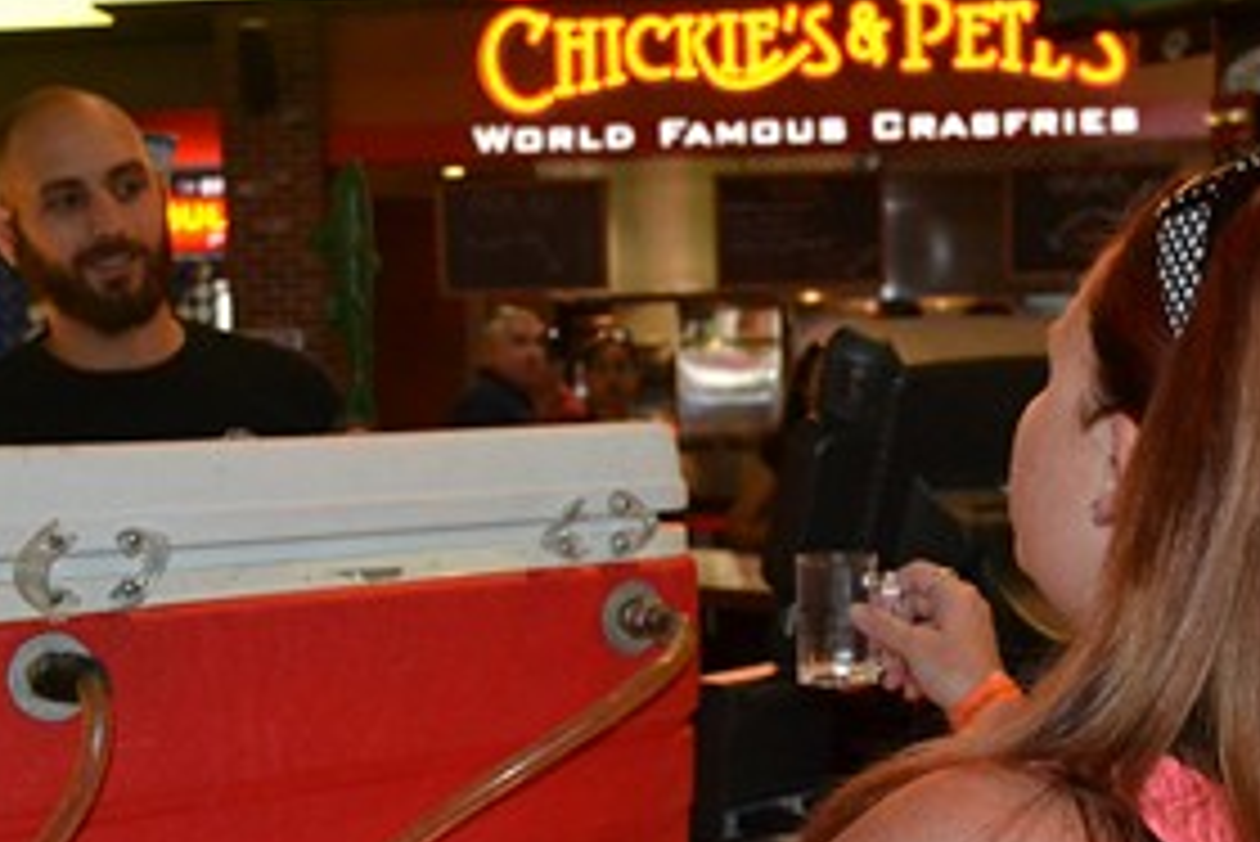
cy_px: 529
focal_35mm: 59
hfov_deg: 33.9
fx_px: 2066
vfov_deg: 23.0
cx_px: 720
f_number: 3.8
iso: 2800
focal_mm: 20
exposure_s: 1/60
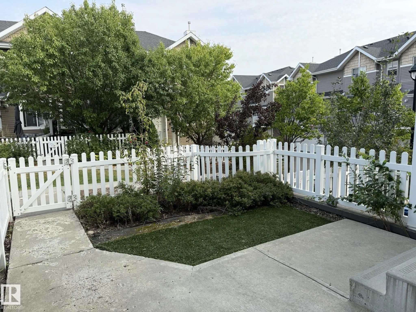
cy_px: 156
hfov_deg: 71.6
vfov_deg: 56.8
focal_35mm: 24
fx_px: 288
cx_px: 208
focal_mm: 6.76
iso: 100
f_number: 1.78
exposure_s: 1/1653
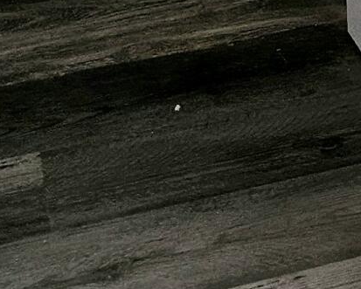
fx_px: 1743
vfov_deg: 8.9
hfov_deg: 11.2
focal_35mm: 163
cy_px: -299
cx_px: 609
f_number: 1.8
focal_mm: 5.4
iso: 64
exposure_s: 1/182
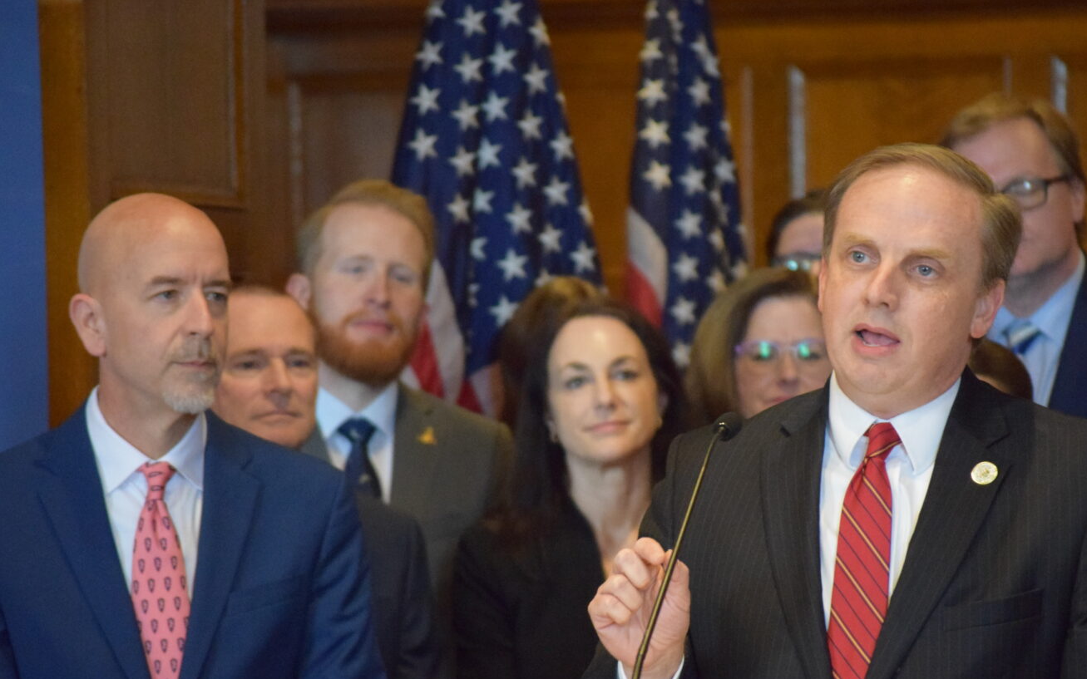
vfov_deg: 5.4
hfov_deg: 8.6
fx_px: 7187
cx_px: 638
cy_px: 391
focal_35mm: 243
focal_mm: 135
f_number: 5
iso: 6400
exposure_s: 1/125
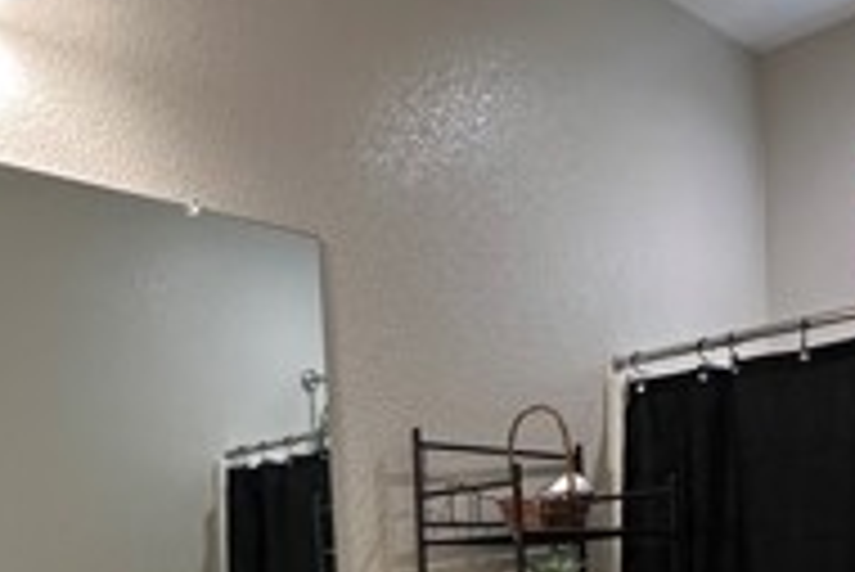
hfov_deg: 40.2
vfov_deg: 24.5
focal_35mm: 49
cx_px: 346
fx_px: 1165
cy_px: 721
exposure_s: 1/60
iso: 200
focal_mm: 2.22
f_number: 2.2
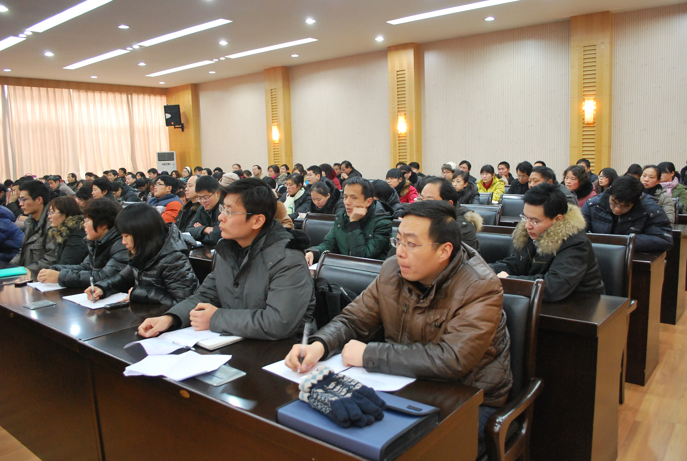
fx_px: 516
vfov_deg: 48.1
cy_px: 230
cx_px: 344
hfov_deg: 67.3
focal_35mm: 27
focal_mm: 18
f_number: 3.5
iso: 800
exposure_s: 1/15
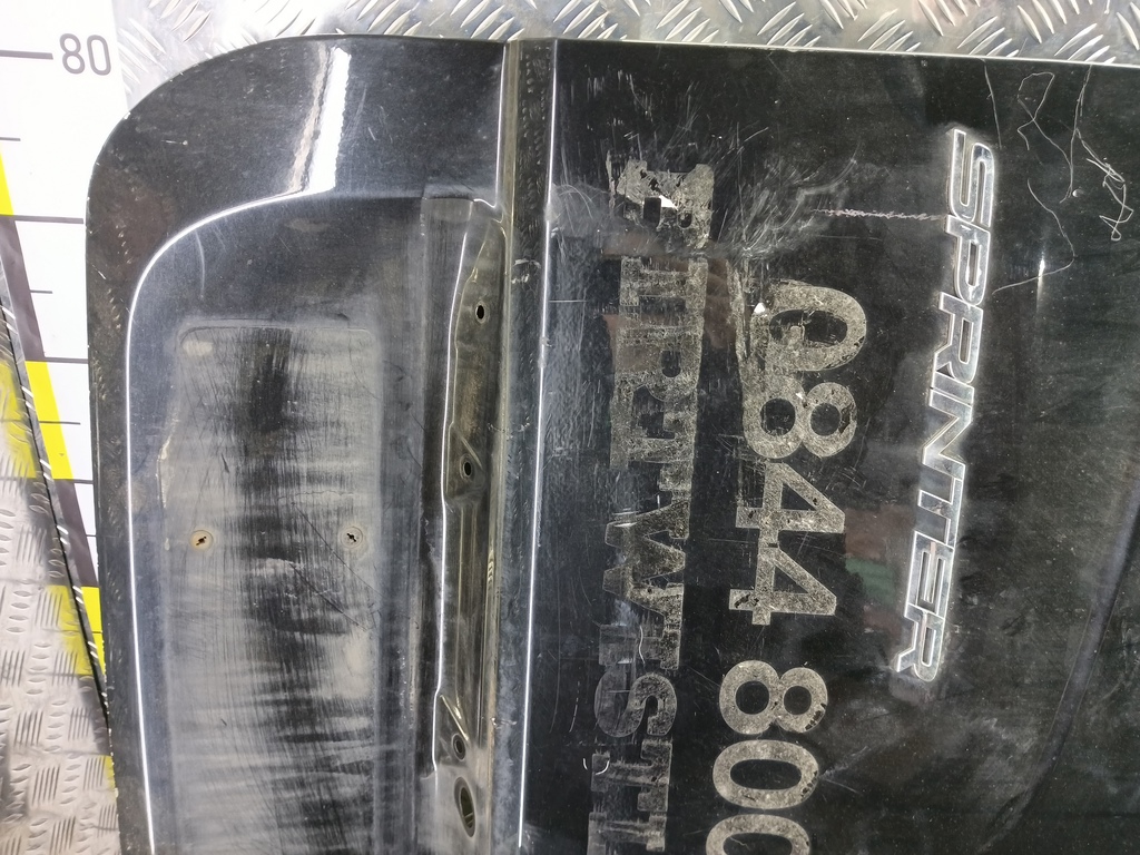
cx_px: 570
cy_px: 428
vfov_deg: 58.9
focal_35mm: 23
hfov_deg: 73.9
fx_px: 757
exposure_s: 1/25
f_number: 1.6
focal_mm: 4.11
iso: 378
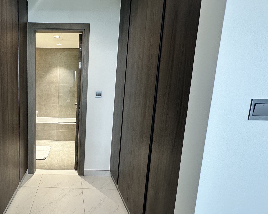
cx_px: 67
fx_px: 174
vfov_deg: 63.0
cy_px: 115
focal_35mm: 22
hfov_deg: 70.0
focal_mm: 2.22
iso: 125
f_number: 2.2
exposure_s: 1/100
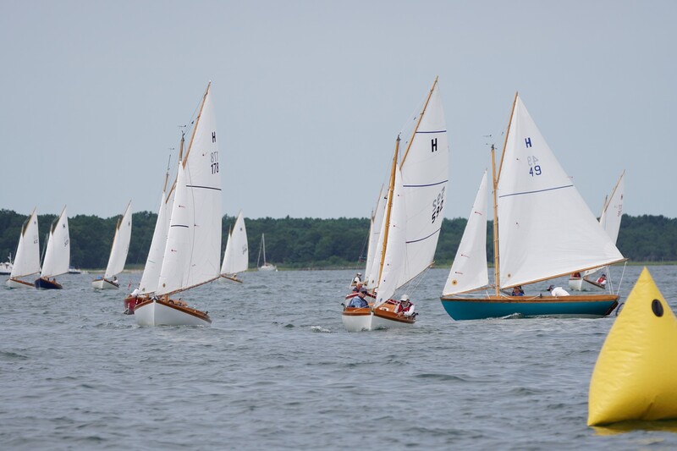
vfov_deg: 4.3
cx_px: 338
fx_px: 6063
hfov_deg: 6.4
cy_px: 226
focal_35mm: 322
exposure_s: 1/1250
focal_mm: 215
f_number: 5.6
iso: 160
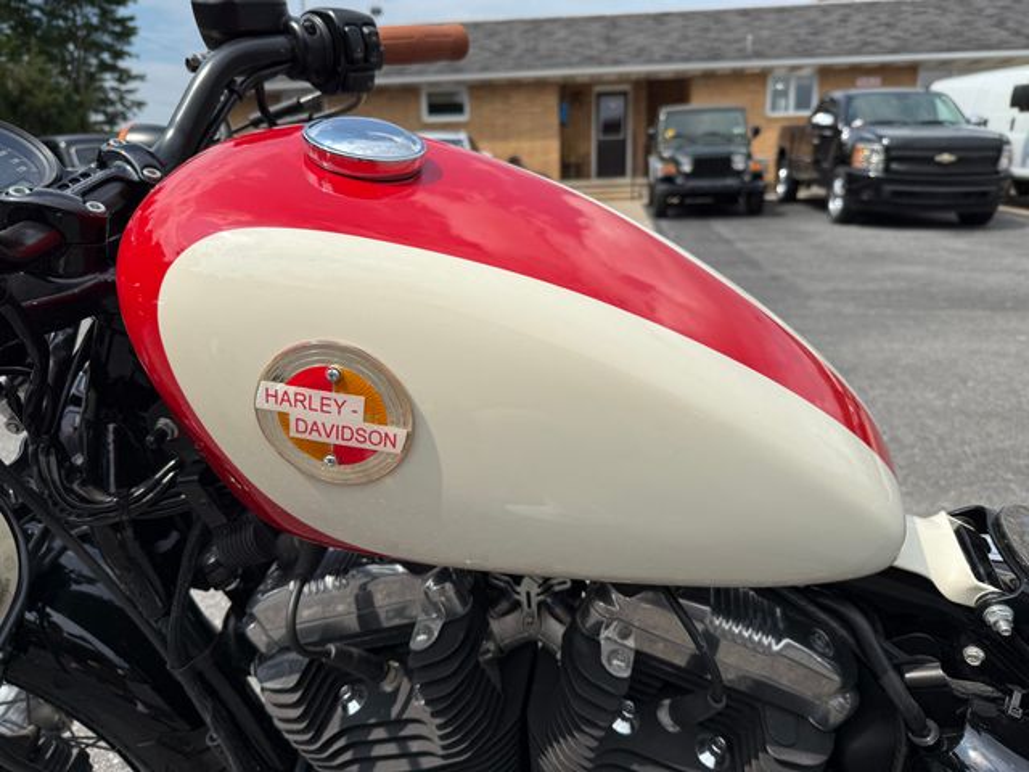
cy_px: 386
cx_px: 514
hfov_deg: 71.6
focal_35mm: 24
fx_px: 713
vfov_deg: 56.8
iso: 80
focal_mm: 6.76
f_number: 1.78
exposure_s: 1/7353
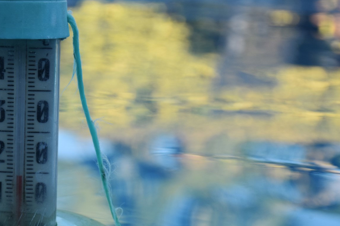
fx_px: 1133
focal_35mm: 120
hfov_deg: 16.9
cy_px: 174
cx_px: 67
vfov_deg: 11.4
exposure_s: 1/250
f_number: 6.3
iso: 200
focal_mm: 48
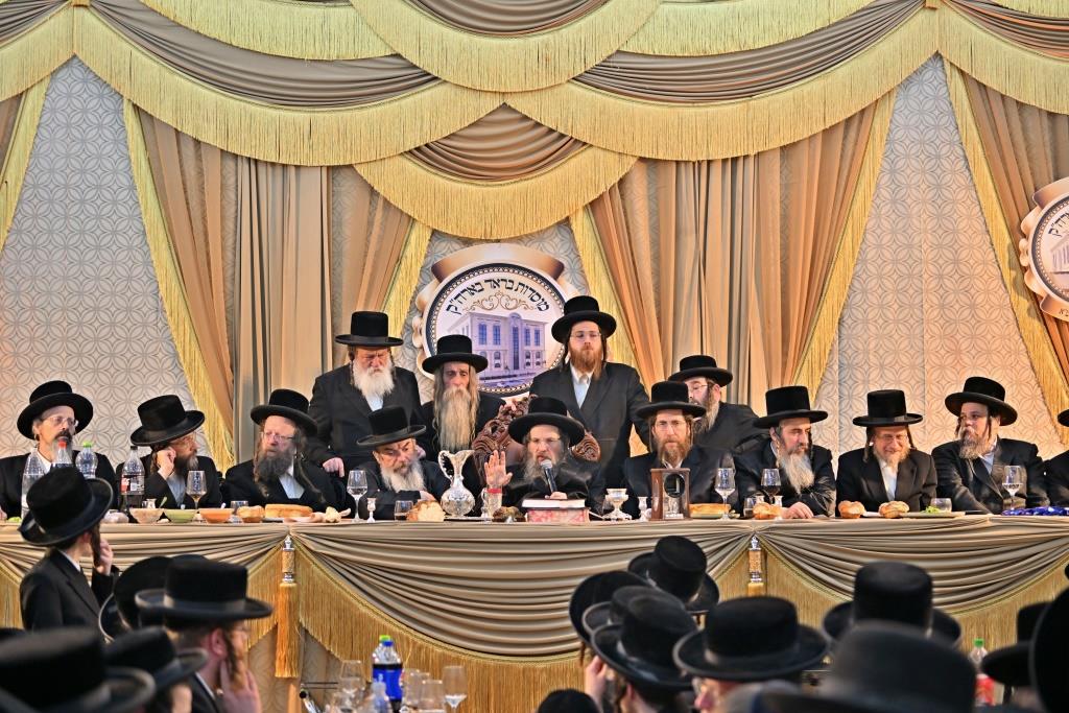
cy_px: 356
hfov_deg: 28.8
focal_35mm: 70
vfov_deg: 19.5
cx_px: 534
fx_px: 2079
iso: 500
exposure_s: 1/250
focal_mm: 70
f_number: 2.8
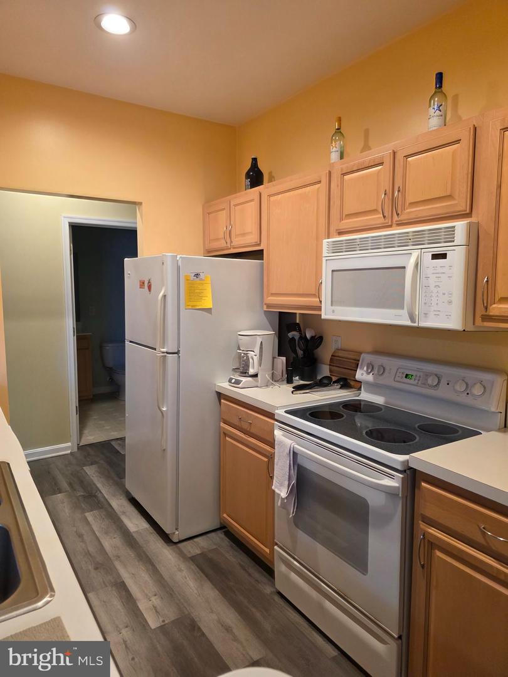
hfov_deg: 58.9
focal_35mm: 23
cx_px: 254
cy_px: 338
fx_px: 450
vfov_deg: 73.9
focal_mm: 6.3
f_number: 1.7
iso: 500
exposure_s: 1/120
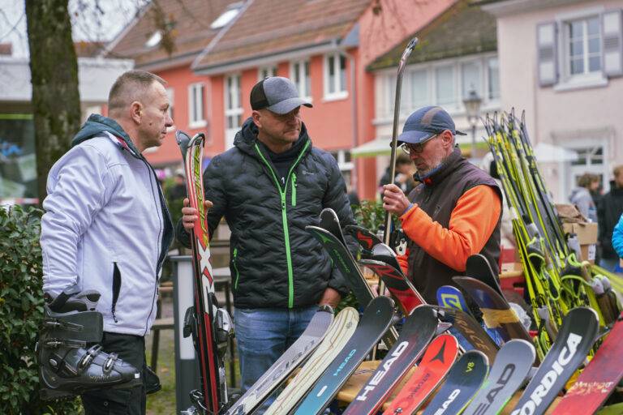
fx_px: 1211
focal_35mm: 70
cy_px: 208
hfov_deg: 28.8
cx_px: 312
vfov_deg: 19.5
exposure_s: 1/250
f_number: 3.2
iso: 320
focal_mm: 70
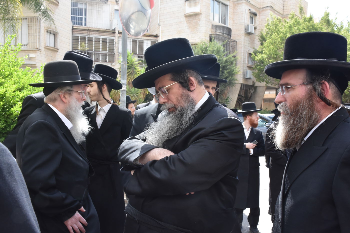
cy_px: 116
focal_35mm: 39
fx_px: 379
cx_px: 175
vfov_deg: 34.2
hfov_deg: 49.6
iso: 1000
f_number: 16
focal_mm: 26
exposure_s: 1/200
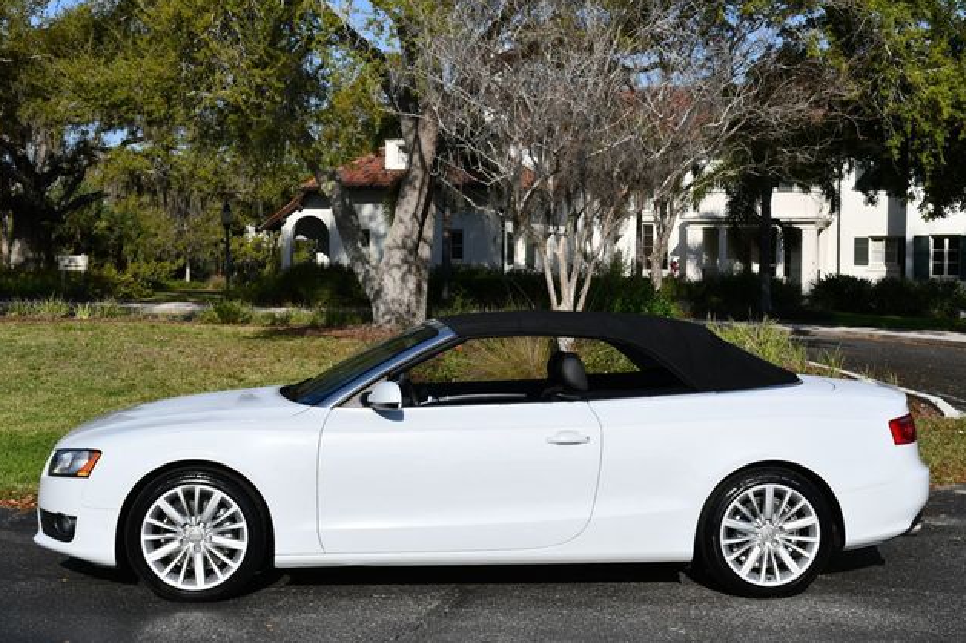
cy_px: 321
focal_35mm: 53
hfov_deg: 37.5
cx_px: 487
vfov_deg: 25.5
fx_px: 1422
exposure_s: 1/320
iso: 100
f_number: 9
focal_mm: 26
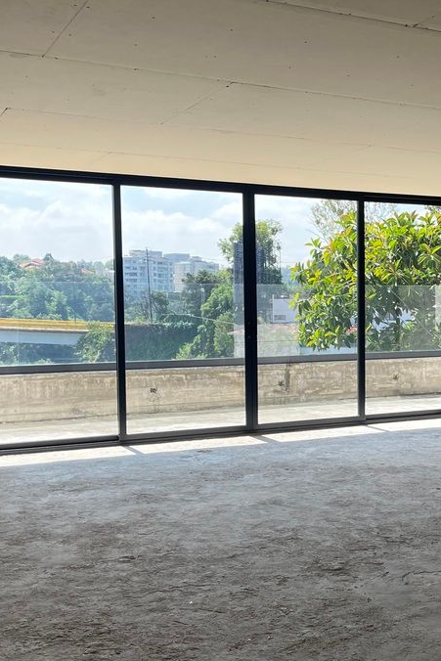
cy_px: 360
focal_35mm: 48
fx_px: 881
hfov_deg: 27.5
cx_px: 359
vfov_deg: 41.1
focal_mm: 5.1
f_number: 1.6
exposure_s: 1/816
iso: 50
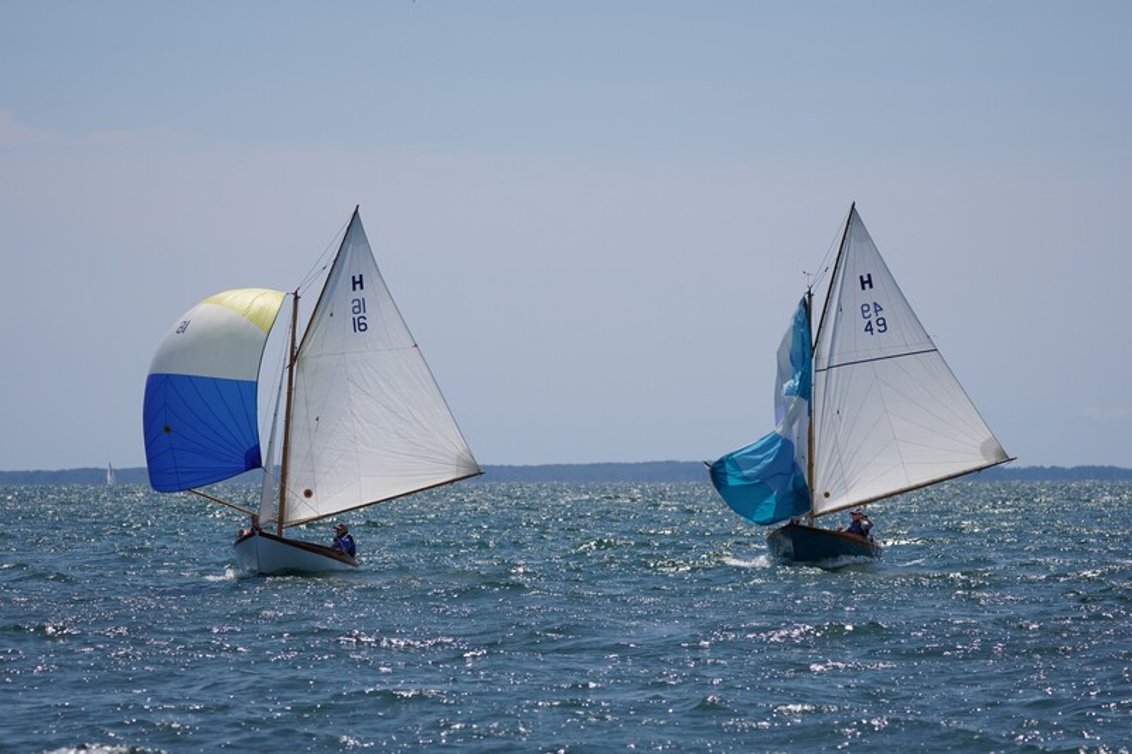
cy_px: 377
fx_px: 7073
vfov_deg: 6.1
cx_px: 566
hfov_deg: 9.2
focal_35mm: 225
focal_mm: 150
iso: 100
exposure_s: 1/1600
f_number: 5
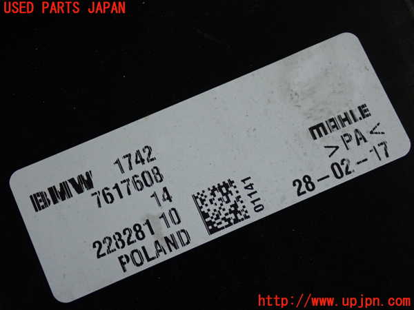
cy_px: 155
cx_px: 207
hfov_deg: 29.0
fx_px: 801
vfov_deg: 21.9
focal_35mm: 67
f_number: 3.8
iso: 800
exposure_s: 1/125
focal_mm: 11.88
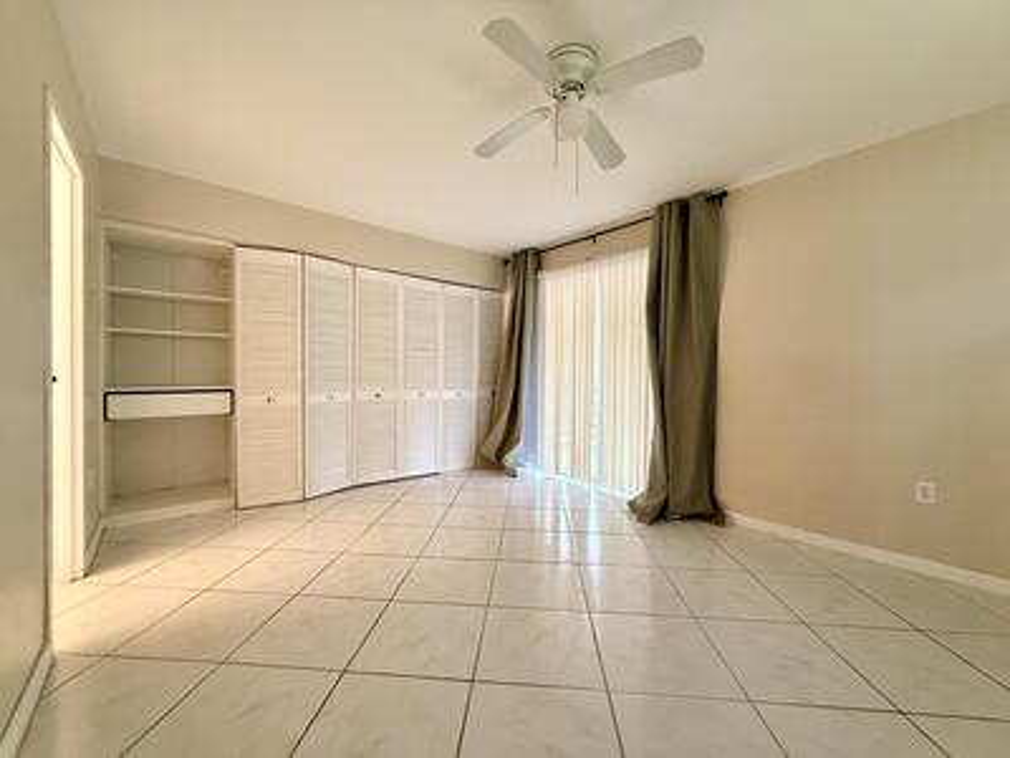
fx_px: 408
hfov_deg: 102.1
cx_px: 505
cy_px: 379
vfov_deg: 85.7
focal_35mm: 14
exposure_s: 1/60
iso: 200
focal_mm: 2.22
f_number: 2.2
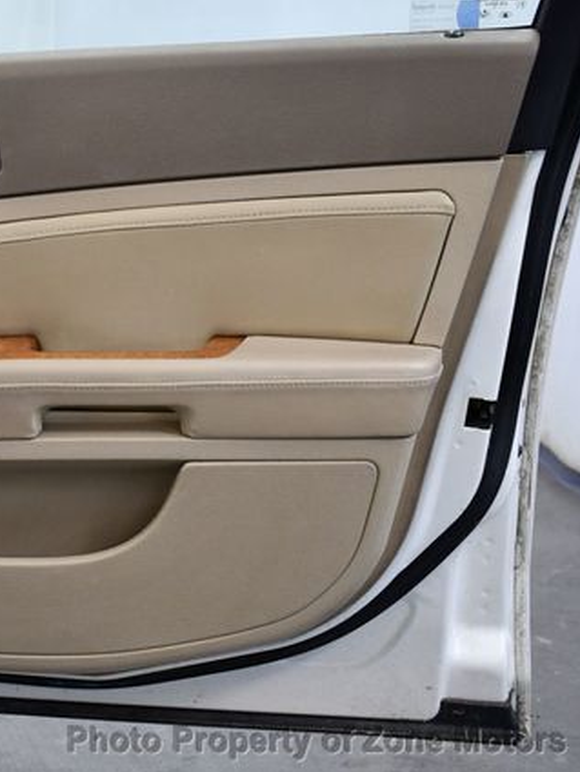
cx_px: 45
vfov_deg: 33.2
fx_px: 1295
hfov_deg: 24.4
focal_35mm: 58
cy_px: 387
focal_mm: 20
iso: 1100
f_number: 3.5
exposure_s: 1/125
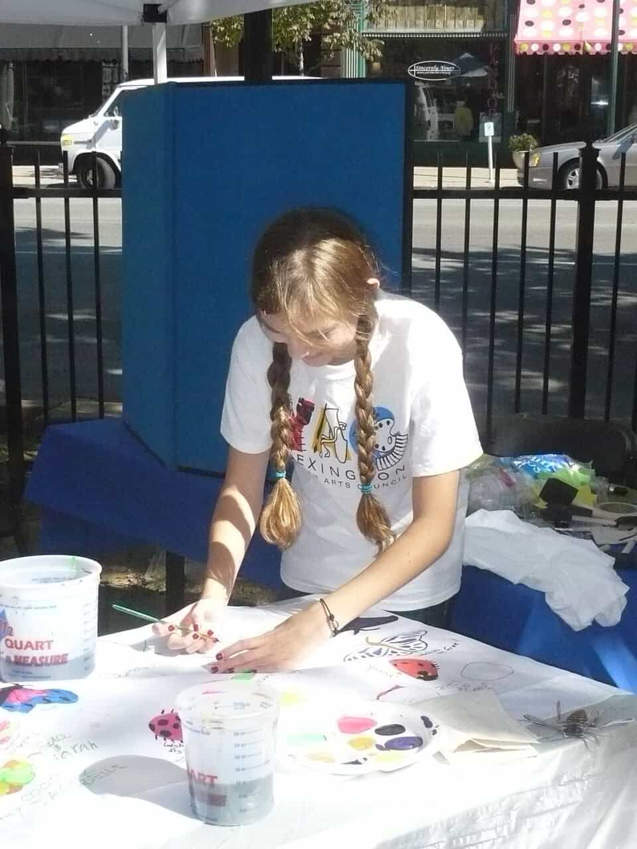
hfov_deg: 24.4
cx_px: 318
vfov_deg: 32.2
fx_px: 1472
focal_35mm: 60
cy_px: 424
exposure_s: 1/400
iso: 400
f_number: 9
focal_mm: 6.6
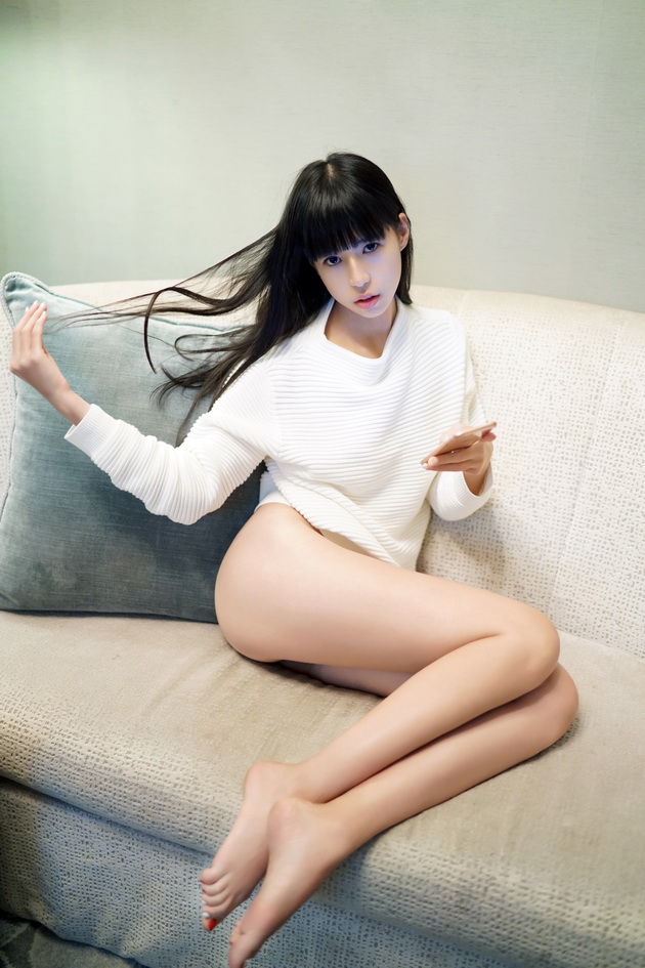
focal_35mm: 35
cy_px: 484
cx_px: 322
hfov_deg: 37.9
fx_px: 941
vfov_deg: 54.4
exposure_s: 1/80
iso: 2500
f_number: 1.6
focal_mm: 35
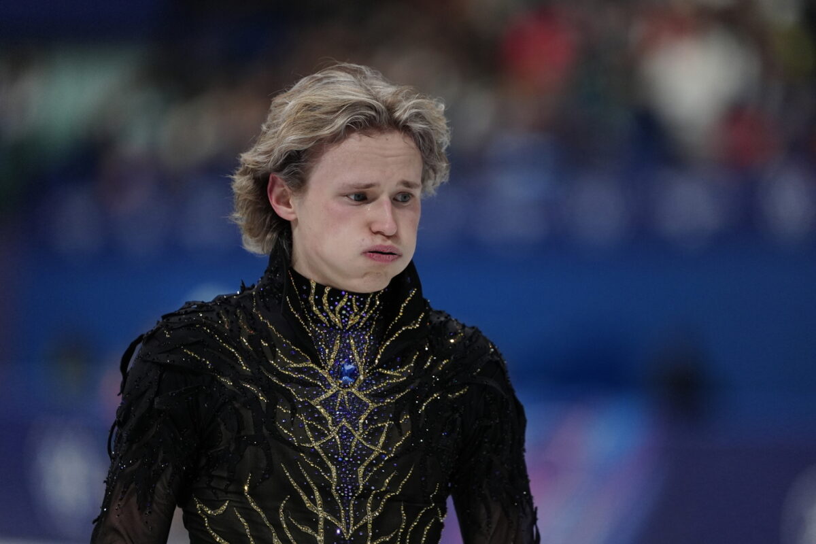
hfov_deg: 6.9
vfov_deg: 4.6
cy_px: 272
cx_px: 408
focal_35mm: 300
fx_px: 6799
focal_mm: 300
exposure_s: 1/2000
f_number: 2.8
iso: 2000
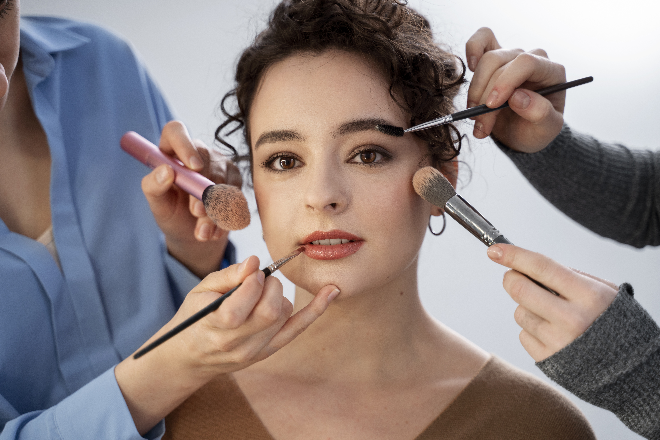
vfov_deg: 17.9
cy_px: 223
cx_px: 328
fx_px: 1393
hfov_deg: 26.7
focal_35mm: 76
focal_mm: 75
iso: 400
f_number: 2.8
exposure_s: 1/160
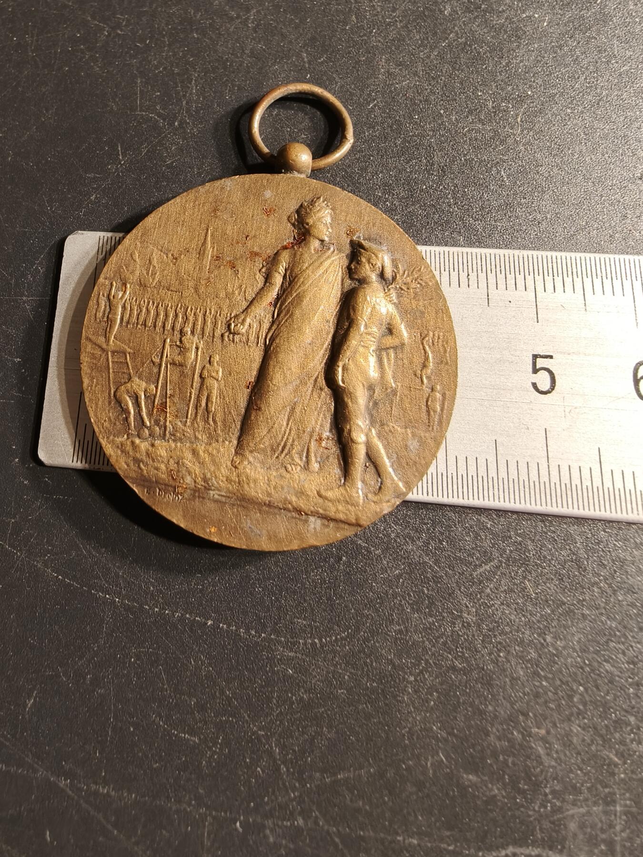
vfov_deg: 73.9
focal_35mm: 23
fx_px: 570
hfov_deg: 58.9
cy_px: 428
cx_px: 322
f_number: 2
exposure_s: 1/67.9
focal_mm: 2.32
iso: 160
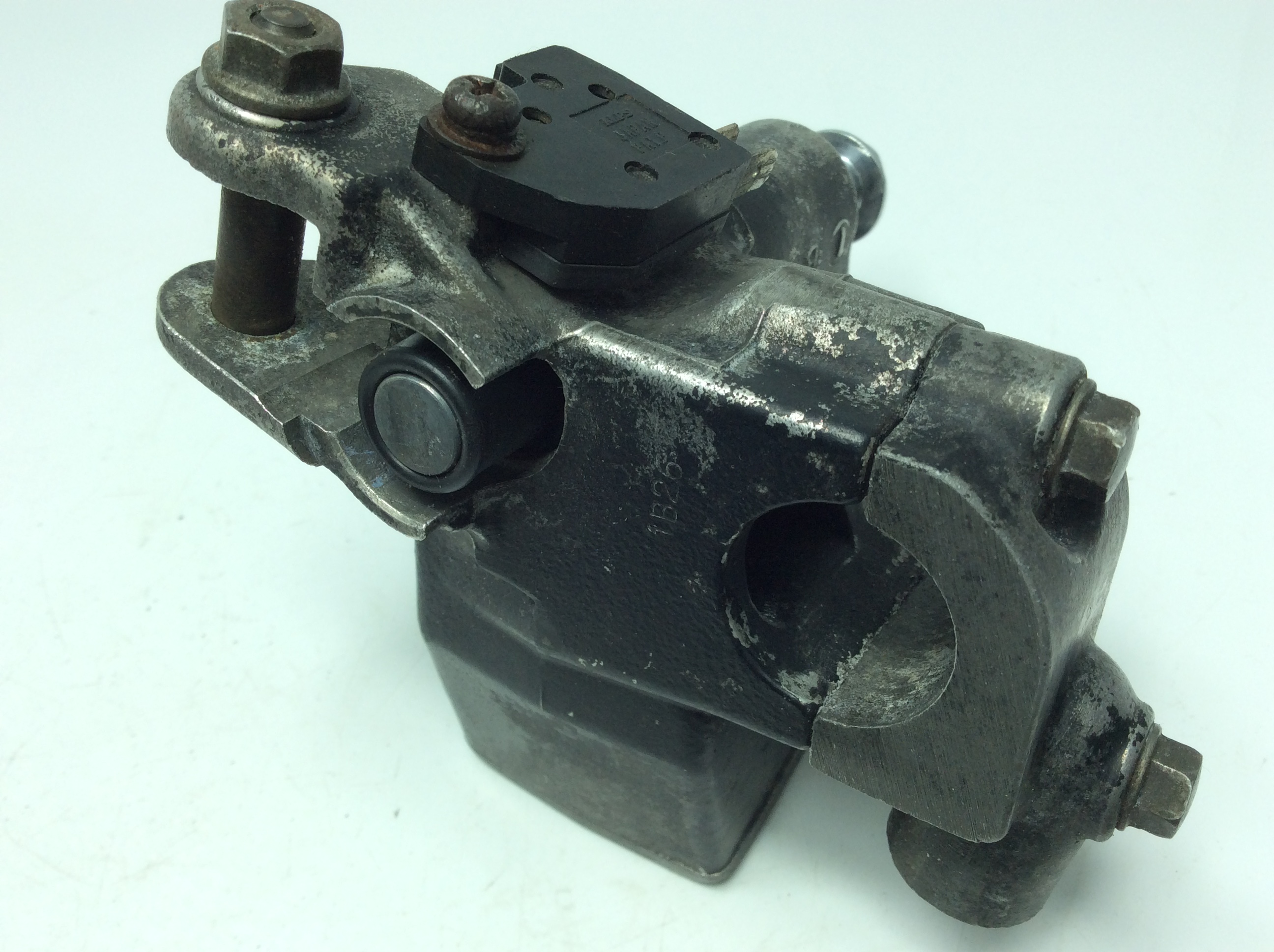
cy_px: 476
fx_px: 1176
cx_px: 637
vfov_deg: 44.1
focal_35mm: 32
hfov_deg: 56.9
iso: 32
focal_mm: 3.3
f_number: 2.4
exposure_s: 1/259
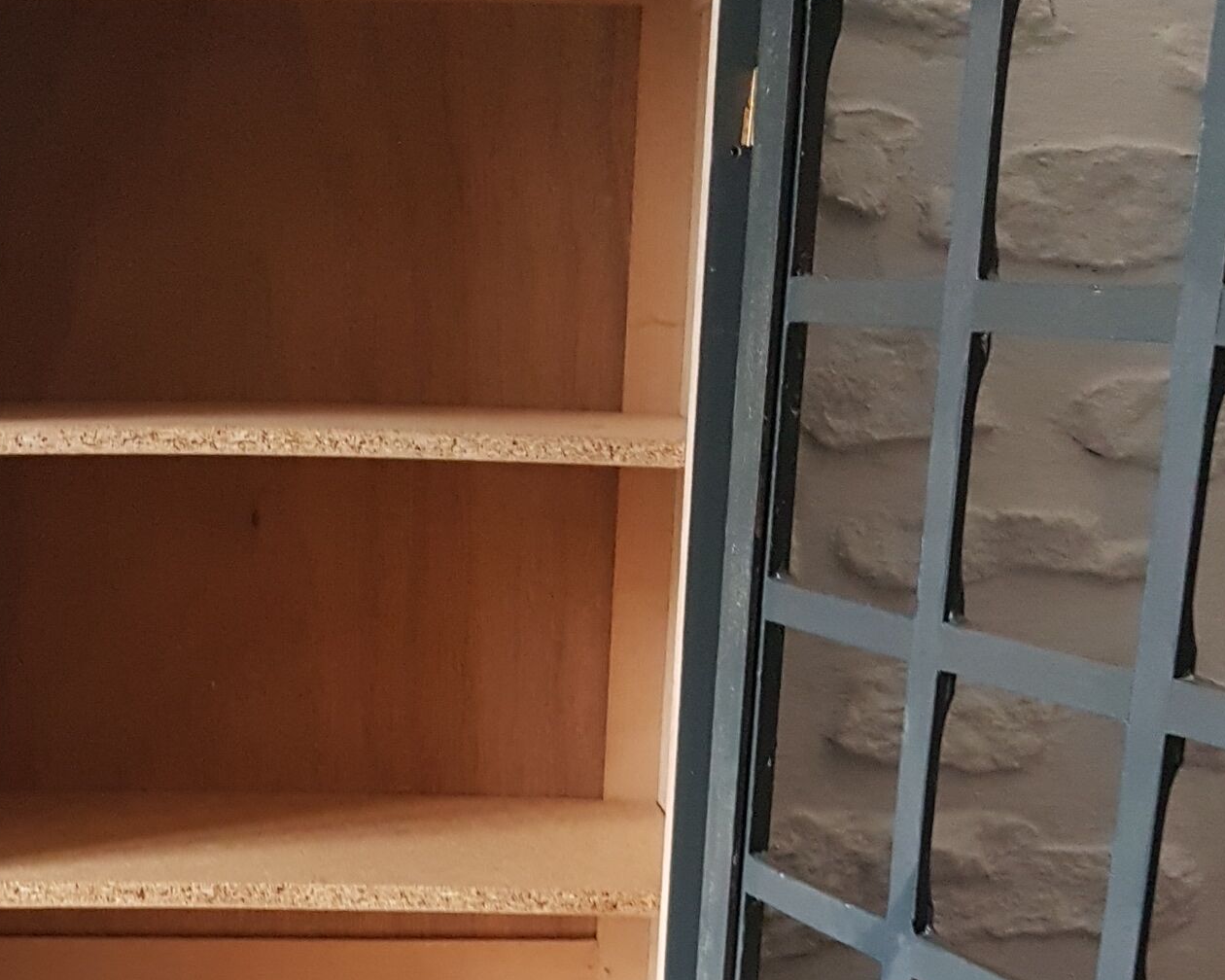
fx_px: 2103
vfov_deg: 25.2
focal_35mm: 58
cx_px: 335
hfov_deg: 32.0
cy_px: 942
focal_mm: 4.2
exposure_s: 1/10
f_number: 1.7
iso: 250
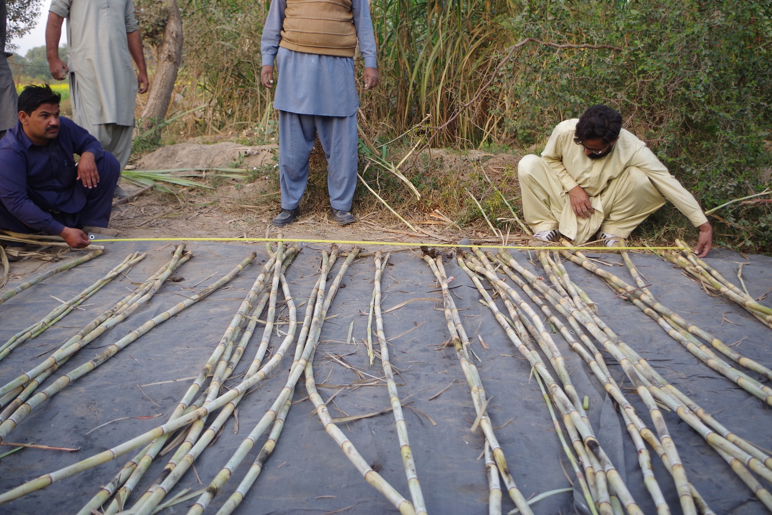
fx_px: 665
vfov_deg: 42.3
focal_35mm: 31
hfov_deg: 60.3
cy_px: 258
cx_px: 386
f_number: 4
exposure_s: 1/60
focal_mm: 21.25
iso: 200
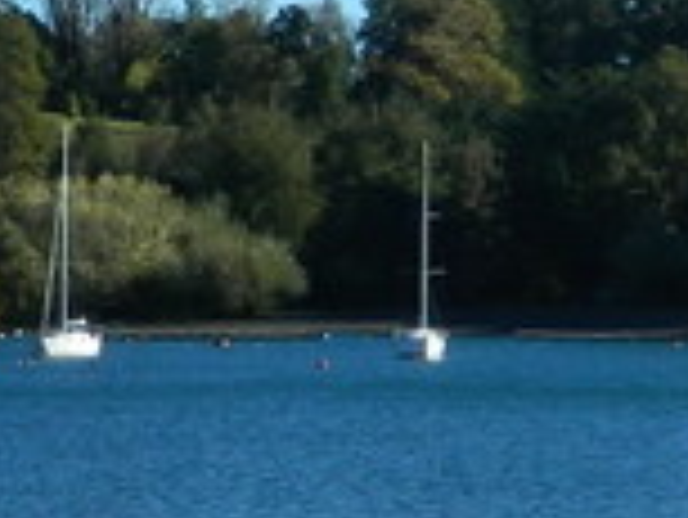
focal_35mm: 246
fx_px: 4893
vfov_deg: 6.0
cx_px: 1313
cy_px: 225
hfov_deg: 7.7
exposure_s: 1/800
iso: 80
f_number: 3.6
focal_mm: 8.4
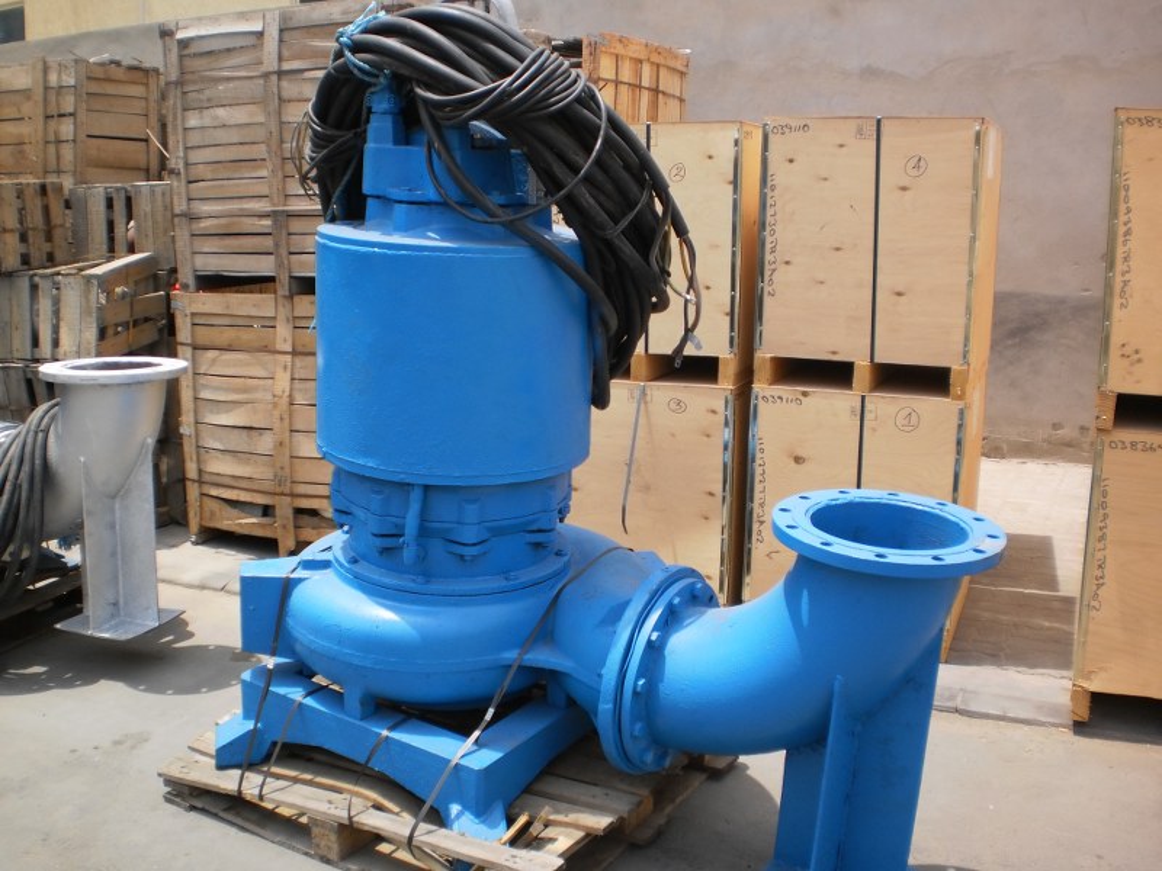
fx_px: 1208
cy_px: 436
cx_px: 581
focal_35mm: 36
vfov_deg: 39.7
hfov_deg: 51.4
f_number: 3.1
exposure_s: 1/800
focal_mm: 6.3
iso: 100
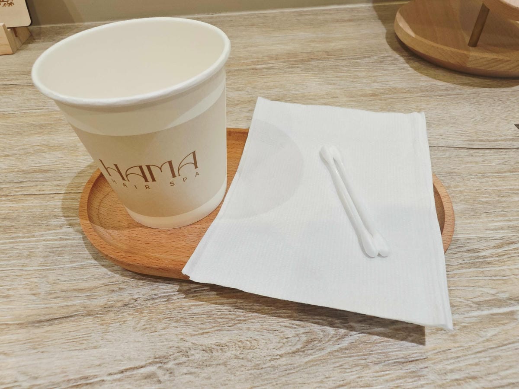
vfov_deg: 58.9
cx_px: 260
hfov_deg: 73.9
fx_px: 345
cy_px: 194
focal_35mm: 23
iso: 100
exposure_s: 1/60
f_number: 1.8
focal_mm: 2.03
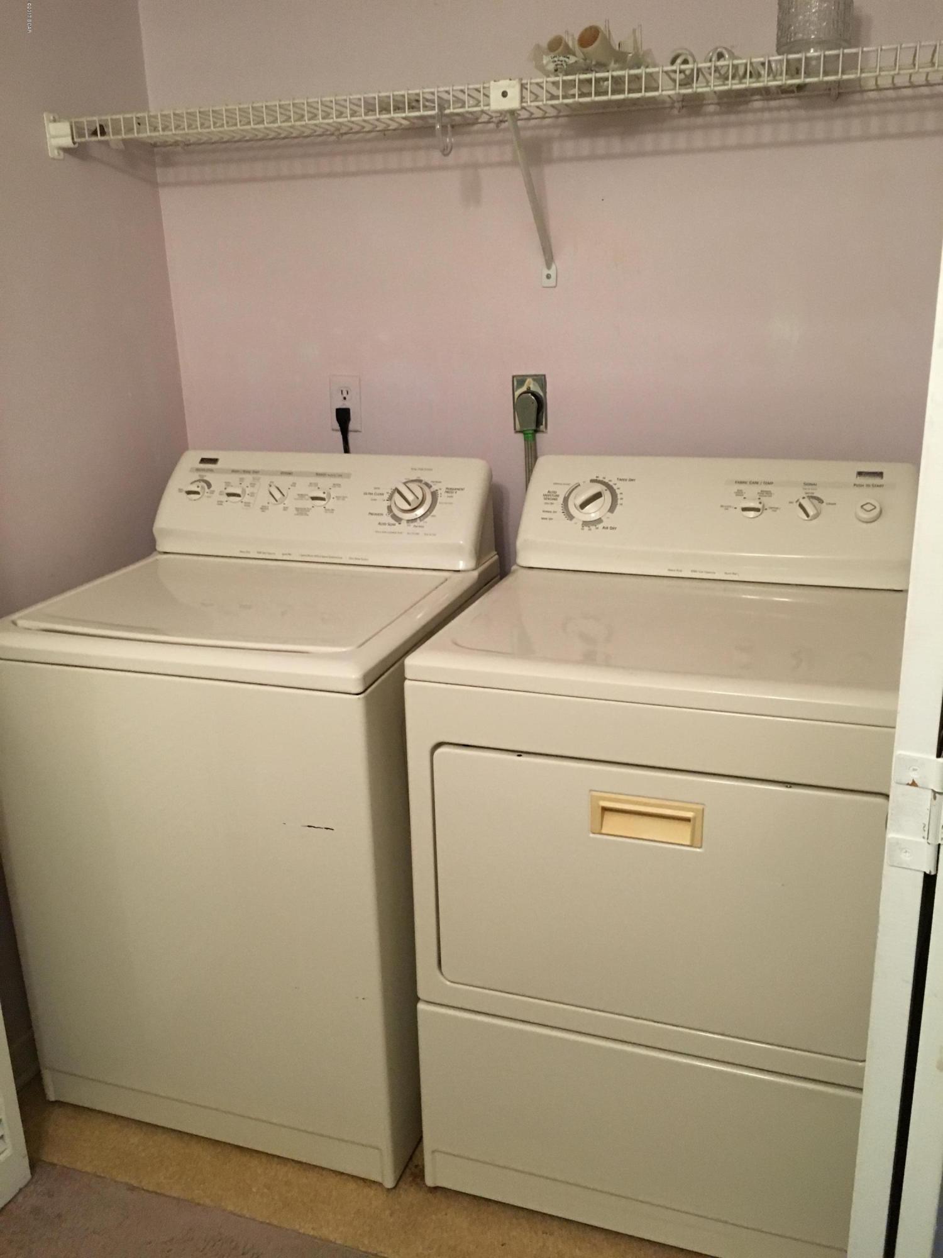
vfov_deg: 61.7
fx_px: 1053
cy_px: 629
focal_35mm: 29
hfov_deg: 48.2
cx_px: 472
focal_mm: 4.15
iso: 200
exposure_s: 1/24
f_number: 2.2
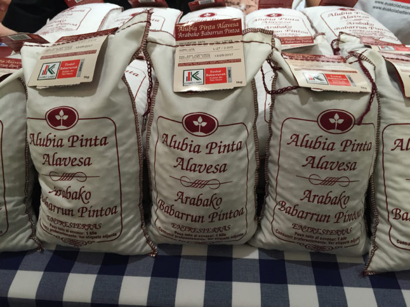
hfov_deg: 61.7
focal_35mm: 29
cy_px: 154
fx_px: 343
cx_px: 205
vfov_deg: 48.2
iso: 64
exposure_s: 1/33
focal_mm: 4.15
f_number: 2.2
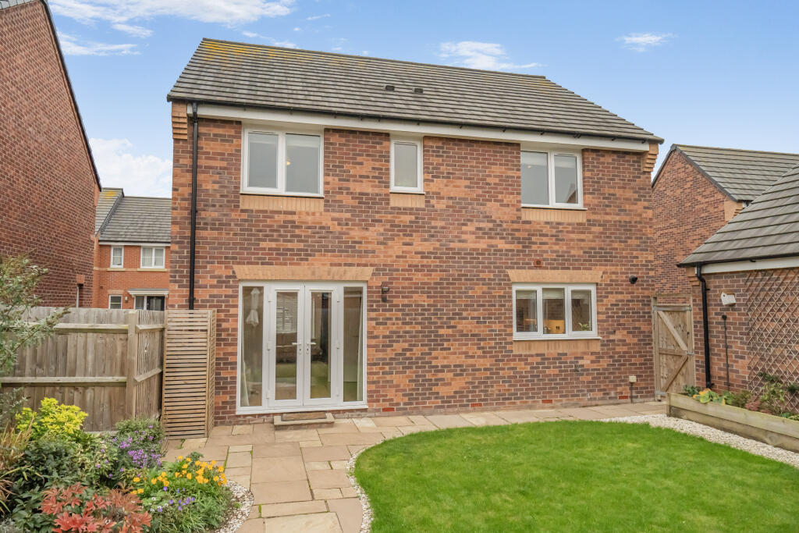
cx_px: 400
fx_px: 533
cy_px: 266
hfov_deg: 73.7
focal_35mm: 24
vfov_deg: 53.1
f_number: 7.1
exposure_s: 1/2000
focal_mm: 24
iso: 2000
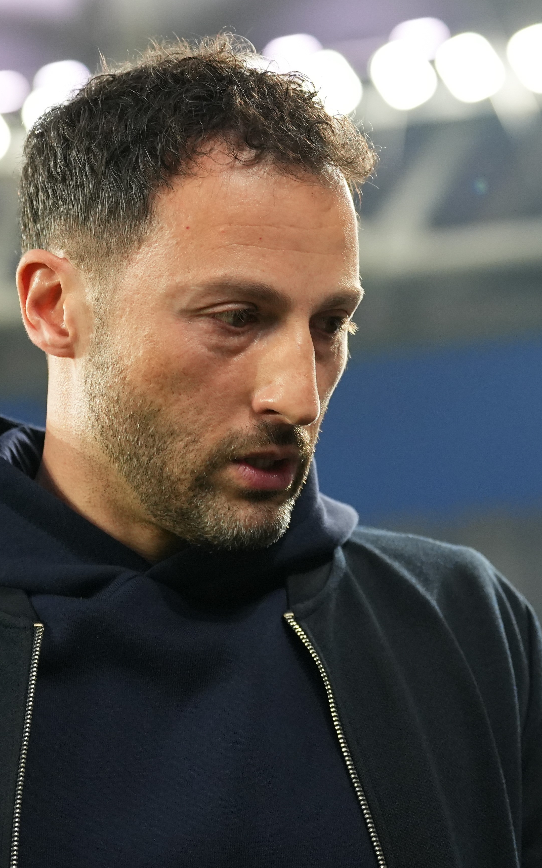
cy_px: 297
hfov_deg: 9.0
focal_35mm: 145
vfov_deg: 14.4
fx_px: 3427
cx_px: 265
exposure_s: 1/800
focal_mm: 70
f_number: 3.2
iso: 2000
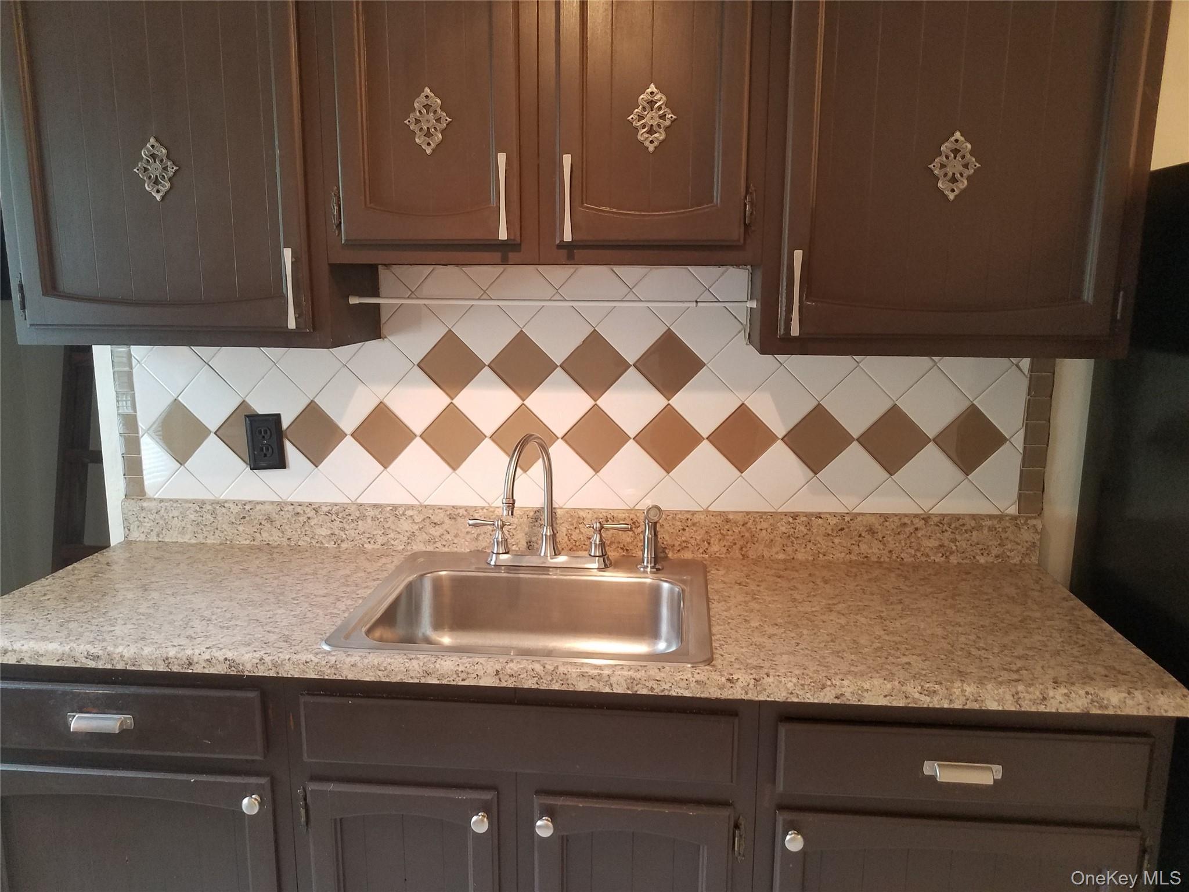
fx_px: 893
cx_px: 594
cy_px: 446
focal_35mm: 26
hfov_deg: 67.3
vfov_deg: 53.1
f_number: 1.7
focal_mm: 4.2
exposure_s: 1/24
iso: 200
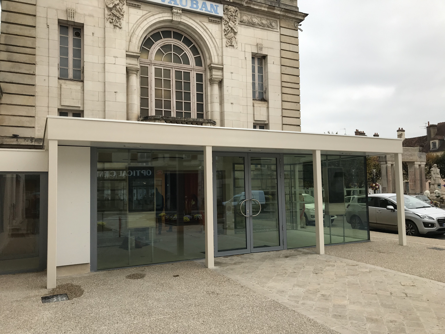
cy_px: 167
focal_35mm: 28
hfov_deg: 63.4
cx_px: 222
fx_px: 360
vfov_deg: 49.7
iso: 20
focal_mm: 3.99
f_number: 1.8
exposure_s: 1/496
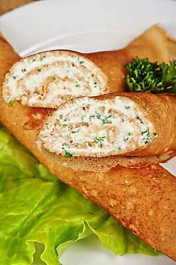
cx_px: 88
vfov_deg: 33.4
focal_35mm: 60
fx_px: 441
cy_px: 132
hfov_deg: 22.6
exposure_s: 1/160
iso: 100
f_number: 14
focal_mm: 60
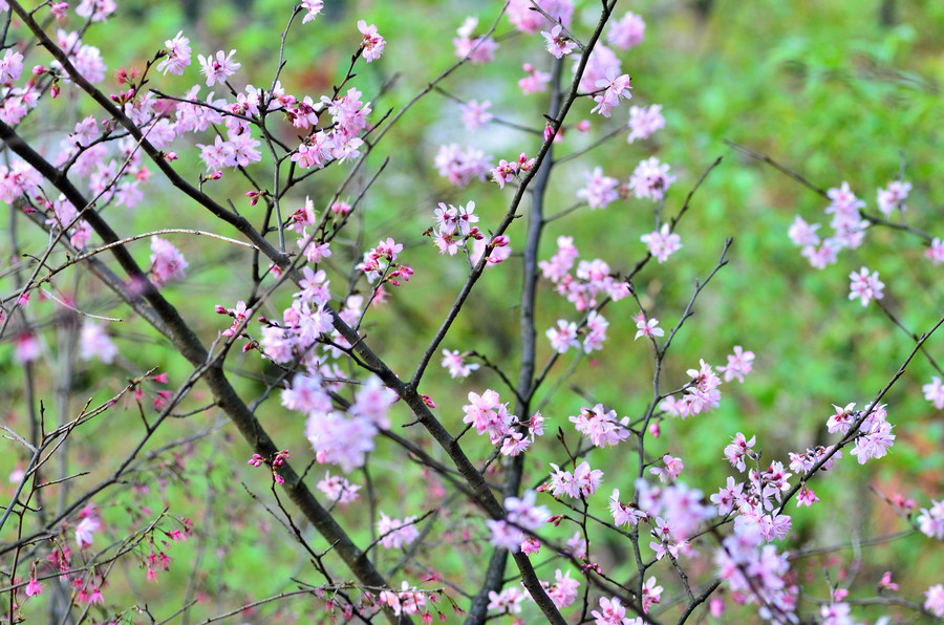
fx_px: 4710
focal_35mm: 180
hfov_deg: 11.4
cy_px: 312
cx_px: 472
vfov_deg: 7.6
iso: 400
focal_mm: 120
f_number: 4
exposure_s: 1/250
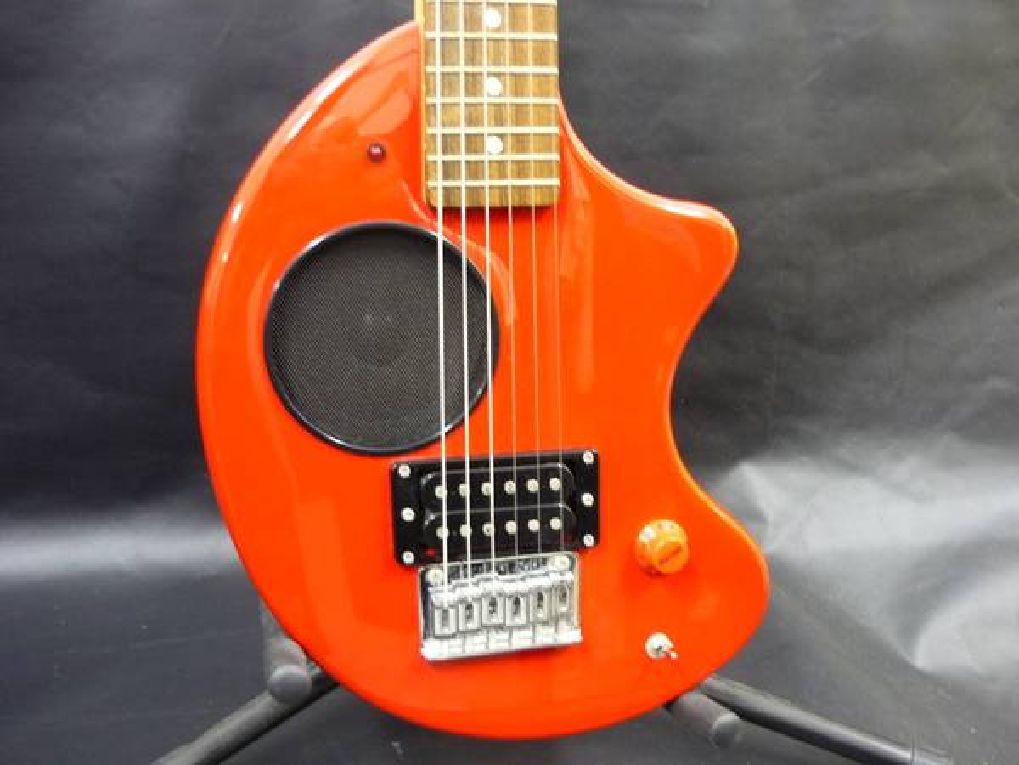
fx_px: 971
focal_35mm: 33
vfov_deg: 42.9
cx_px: 510
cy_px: 382
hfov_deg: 55.4
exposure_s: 1/10
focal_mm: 5.5
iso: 400
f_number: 2.8
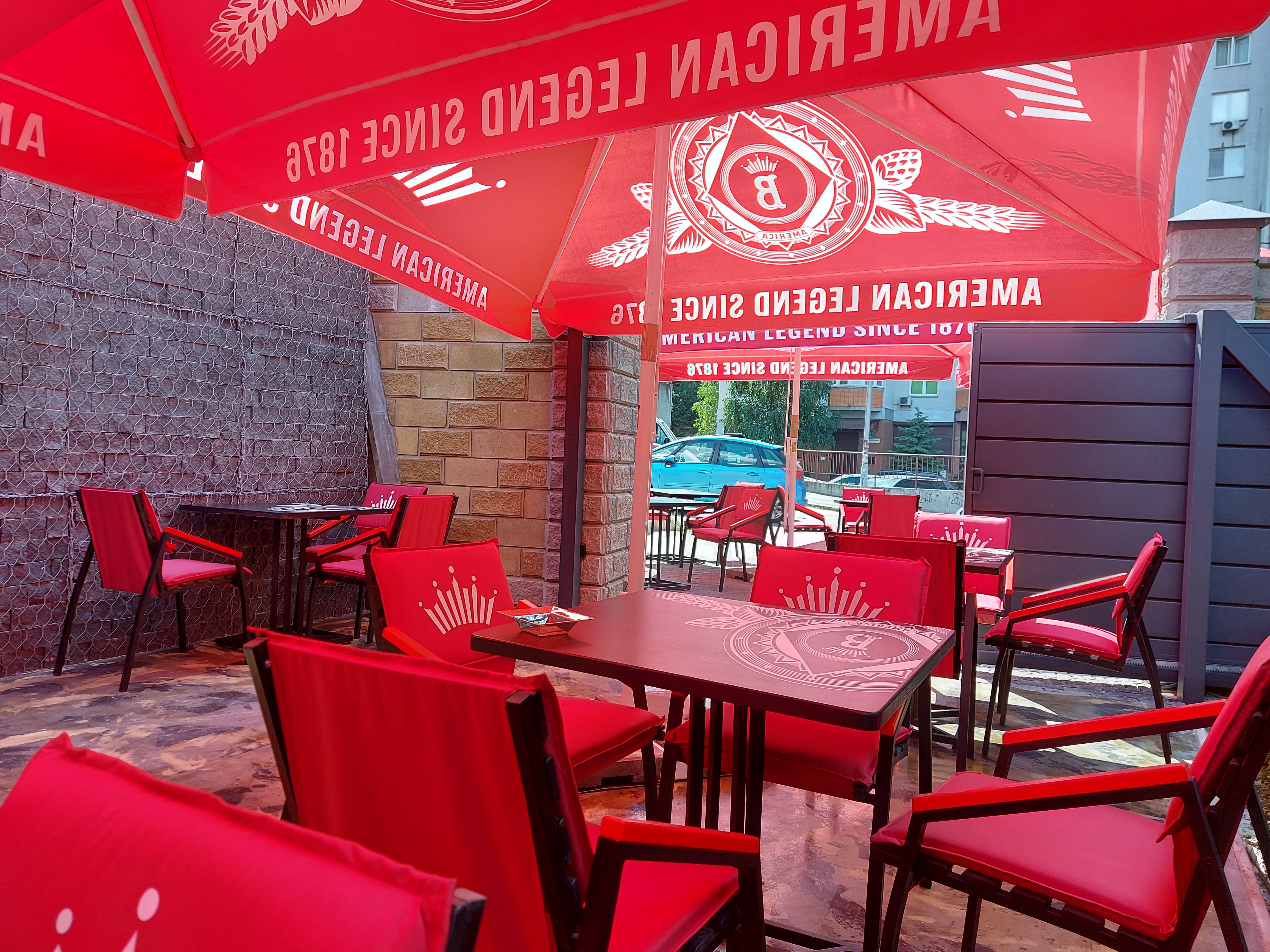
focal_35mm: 24
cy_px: 476
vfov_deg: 56.8
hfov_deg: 71.6
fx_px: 881
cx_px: 635
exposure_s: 1/224
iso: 32
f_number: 1.8
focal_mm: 5.23
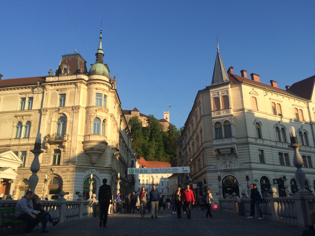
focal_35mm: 29
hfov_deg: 61.7
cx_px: 158
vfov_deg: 48.2
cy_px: 118
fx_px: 264
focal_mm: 4.15
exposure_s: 1/1080
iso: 32
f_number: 2.2
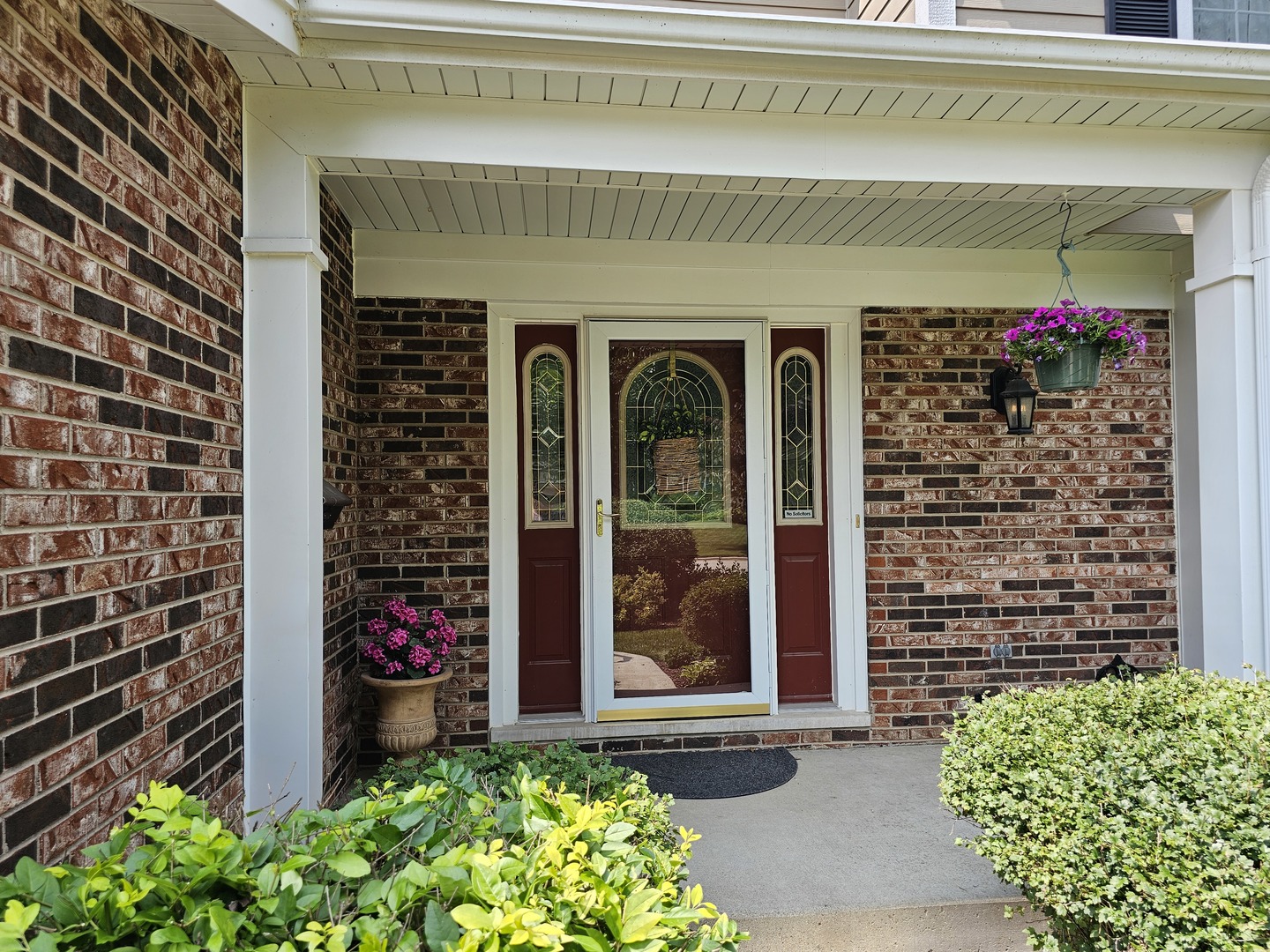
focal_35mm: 23
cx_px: 635
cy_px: 476
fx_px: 844
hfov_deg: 73.9
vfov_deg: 58.9
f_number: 1.7
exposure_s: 1/180
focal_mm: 6.3
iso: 12
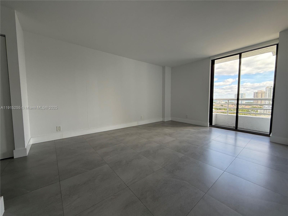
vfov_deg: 85.7
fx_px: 116
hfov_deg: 102.1
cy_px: 108
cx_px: 144
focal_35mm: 14
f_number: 2.2
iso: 80
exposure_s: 1/99
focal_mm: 2.22
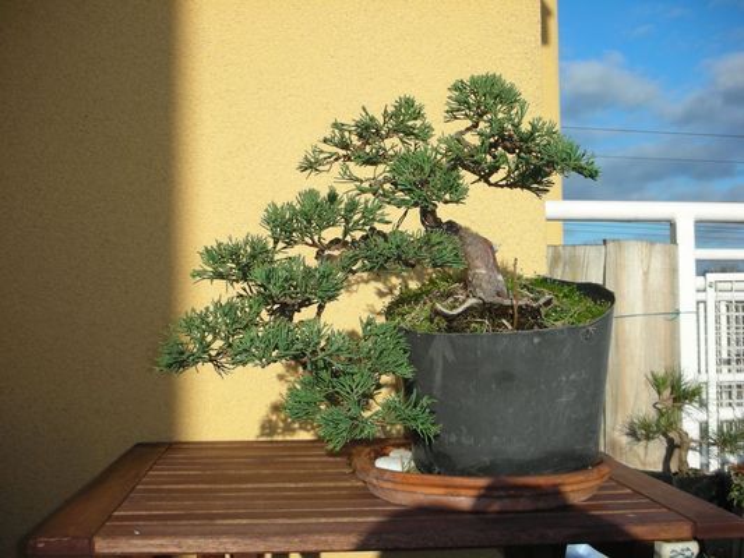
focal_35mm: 46
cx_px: 372
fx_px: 989
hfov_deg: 41.2
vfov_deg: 31.5
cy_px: 279
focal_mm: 7.7
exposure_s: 1/69.1
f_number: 9.9
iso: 50
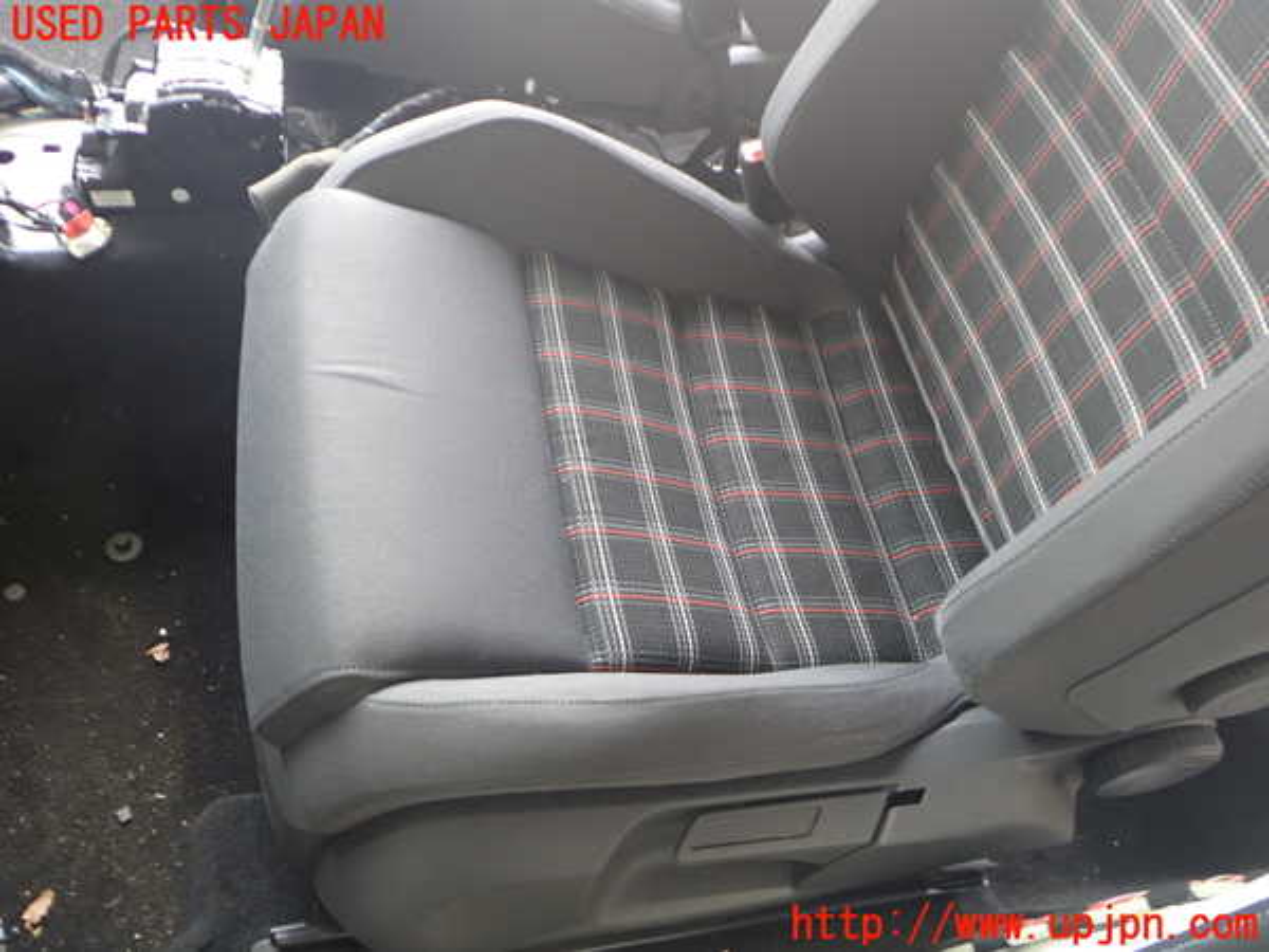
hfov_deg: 60.0
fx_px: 1100
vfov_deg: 46.8
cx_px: 634
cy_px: 476
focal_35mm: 30
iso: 250
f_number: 2.3
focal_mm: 5.4
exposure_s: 1/30
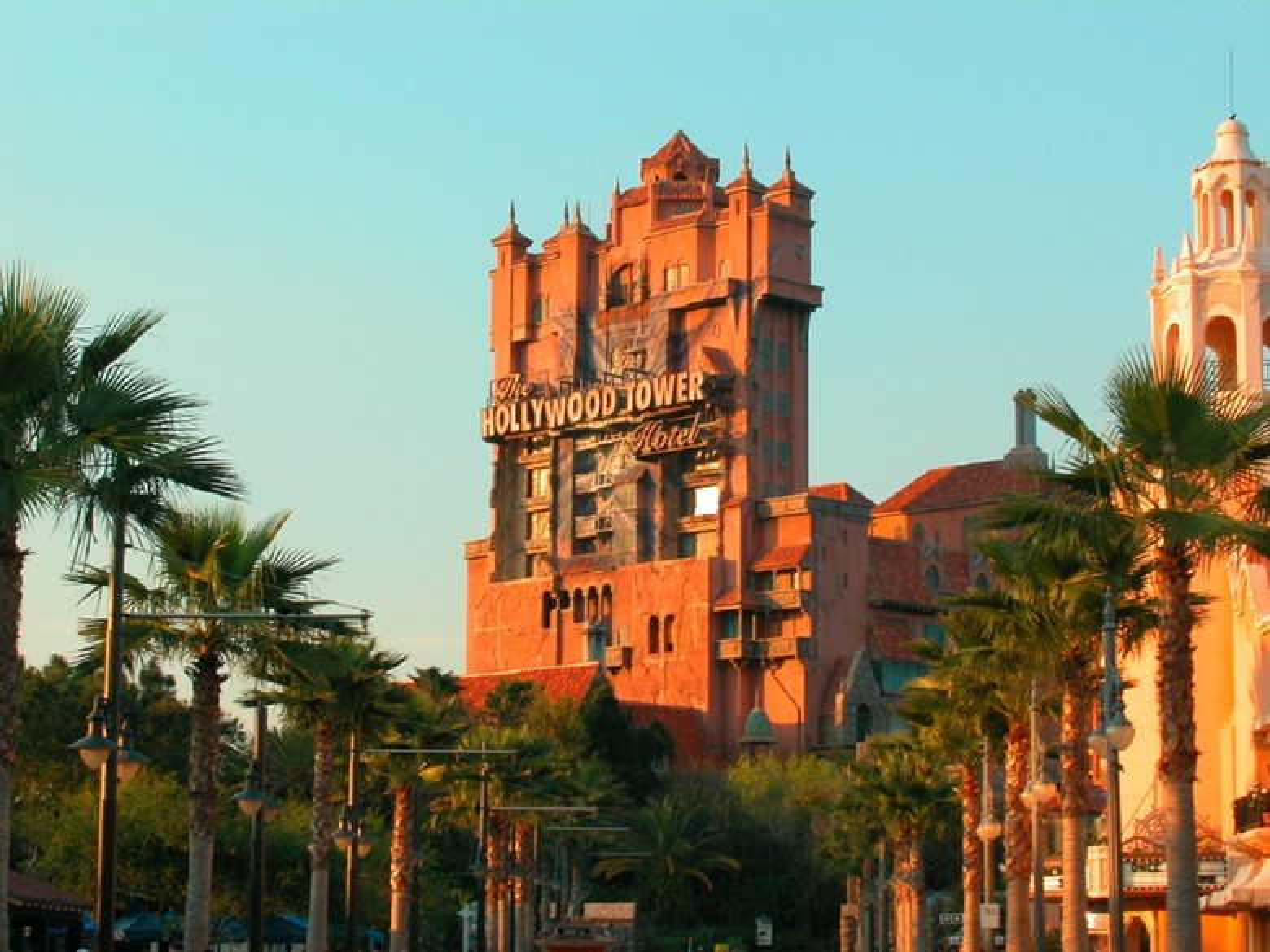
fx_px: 3119
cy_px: 476
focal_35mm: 85
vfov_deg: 17.4
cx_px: 635
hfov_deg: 23.0
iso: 100
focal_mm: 21.4
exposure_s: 1/172
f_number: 5.4
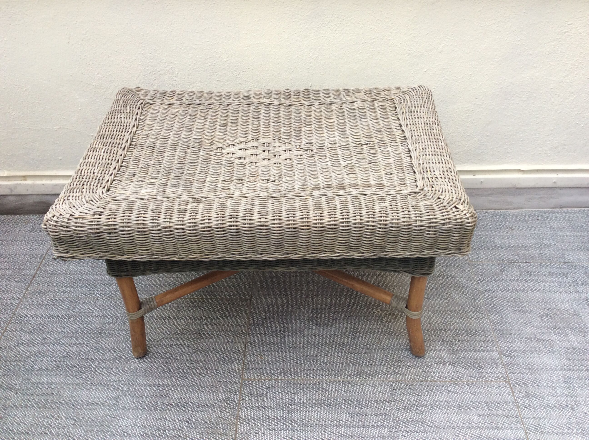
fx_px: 544
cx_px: 294
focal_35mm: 32
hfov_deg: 56.9
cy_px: 220
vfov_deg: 44.1
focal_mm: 3.3
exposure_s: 1/140
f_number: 2.4
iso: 32
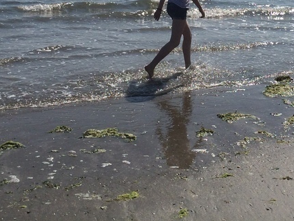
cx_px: 208
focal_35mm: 72
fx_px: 611
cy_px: -42
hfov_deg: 26.8
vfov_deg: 19.3
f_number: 2.2
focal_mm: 4.12
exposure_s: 1/8264
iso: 40
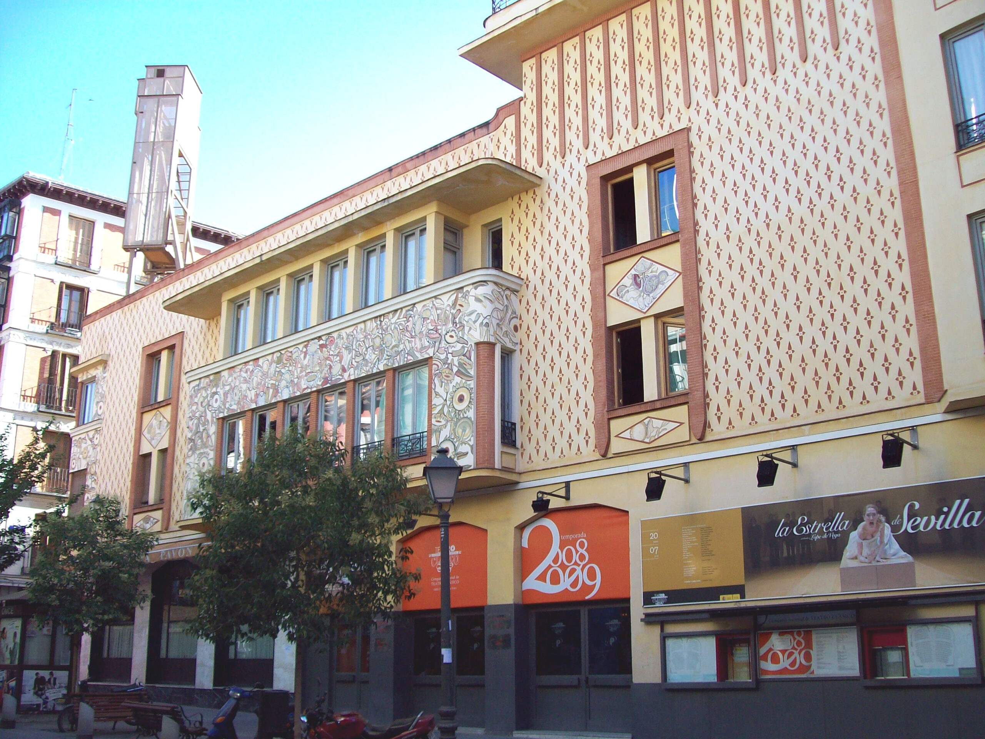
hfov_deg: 51.4
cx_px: 492
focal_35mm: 36
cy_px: 370
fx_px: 1024
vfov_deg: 39.7
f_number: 2.7
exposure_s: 1/194
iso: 80
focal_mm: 6
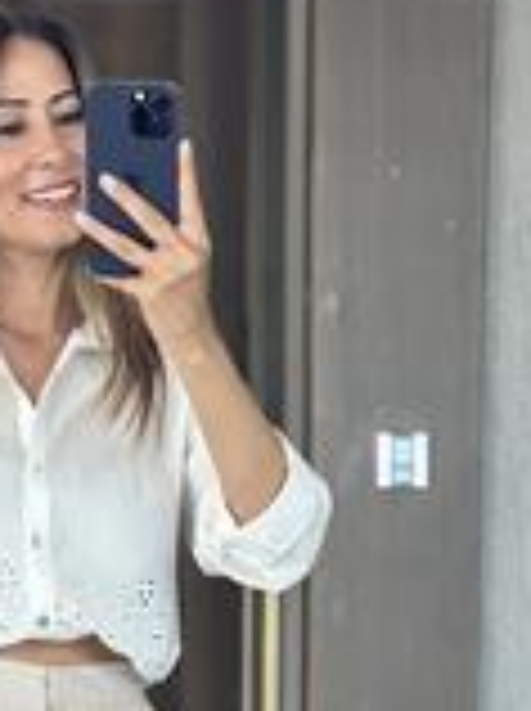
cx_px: 36
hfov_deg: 9.6
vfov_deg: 12.4
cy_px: 927
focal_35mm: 154
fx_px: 3158
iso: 125
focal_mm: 6.86
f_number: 1.78
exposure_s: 1/135
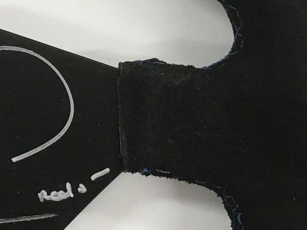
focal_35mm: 102
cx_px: -53
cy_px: 102
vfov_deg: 14.5
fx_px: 904
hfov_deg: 18.4
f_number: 2.2
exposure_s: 1/33
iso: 50
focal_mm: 4.15
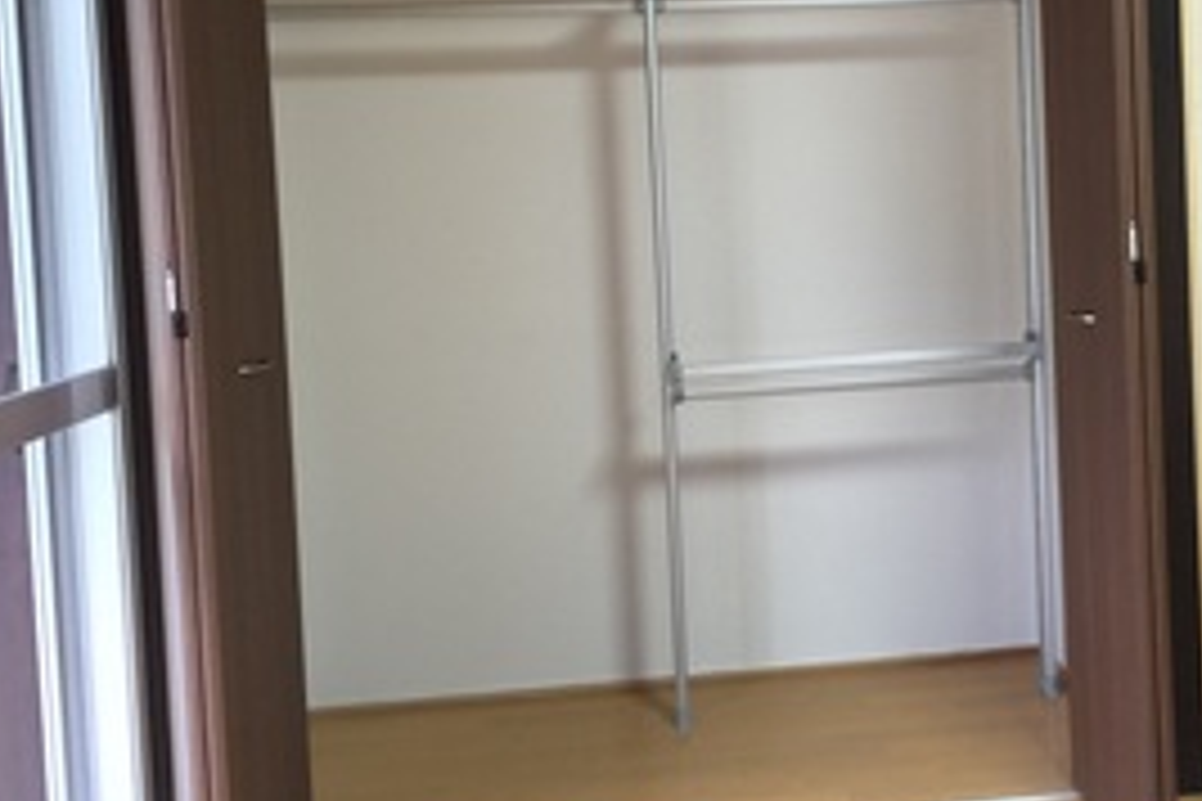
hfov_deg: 42.4
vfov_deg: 29.5
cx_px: 889
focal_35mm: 45
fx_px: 1502
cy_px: 236
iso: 40
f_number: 2.2
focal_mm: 4.15
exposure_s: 1/15
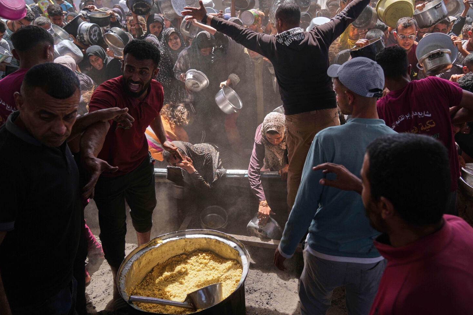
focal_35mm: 29
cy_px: 125
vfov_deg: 44.7
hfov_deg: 63.2
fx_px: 381
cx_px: 279
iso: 125
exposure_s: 1/500
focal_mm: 24
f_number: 4
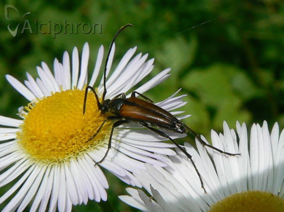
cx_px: 142
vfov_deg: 39.6
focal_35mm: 36
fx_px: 295
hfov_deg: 51.4
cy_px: 106
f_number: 8
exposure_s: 1/640
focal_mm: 6
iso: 80
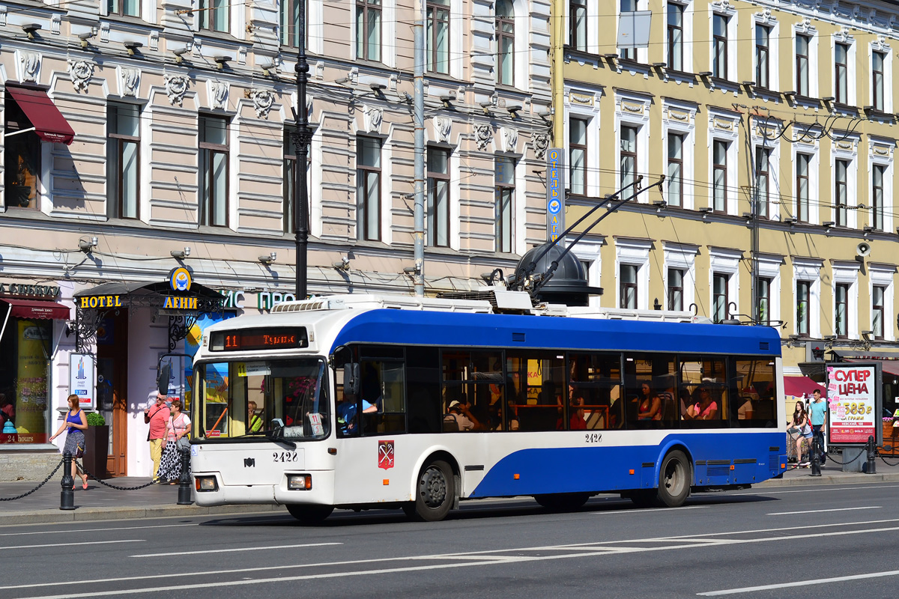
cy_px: 300
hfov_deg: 27.0
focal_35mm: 75
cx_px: 450
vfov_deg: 18.2
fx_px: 1873
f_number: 6.3
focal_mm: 50
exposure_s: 1/1250
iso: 200
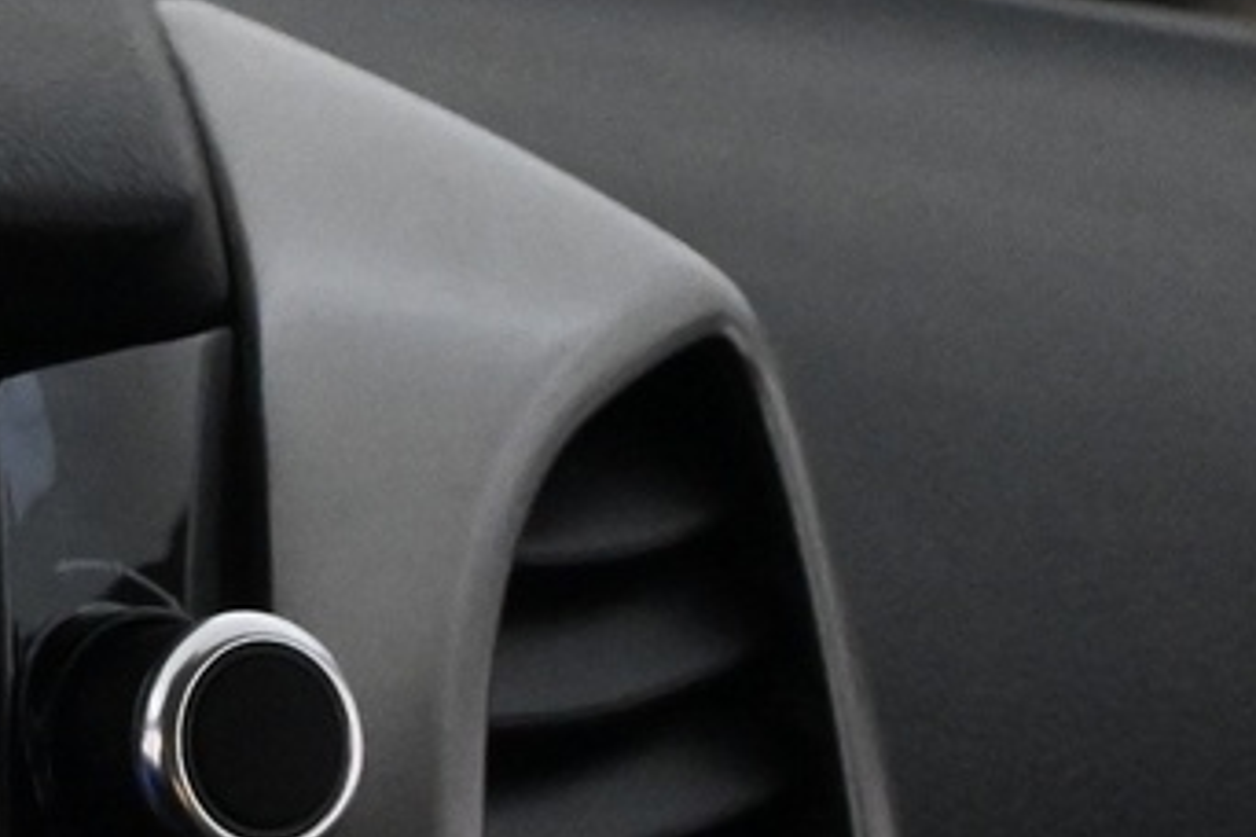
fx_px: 4465
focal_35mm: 128
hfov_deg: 14.1
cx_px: -1050
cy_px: 1123
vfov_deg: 10.5
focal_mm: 18
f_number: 7.1
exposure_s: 1/80
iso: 5000
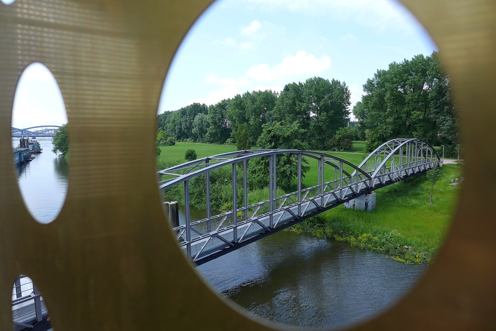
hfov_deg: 73.7
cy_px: 166
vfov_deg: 53.1
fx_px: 331
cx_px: 248
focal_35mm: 24
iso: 80
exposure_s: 1/640
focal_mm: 4.7
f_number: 2.8
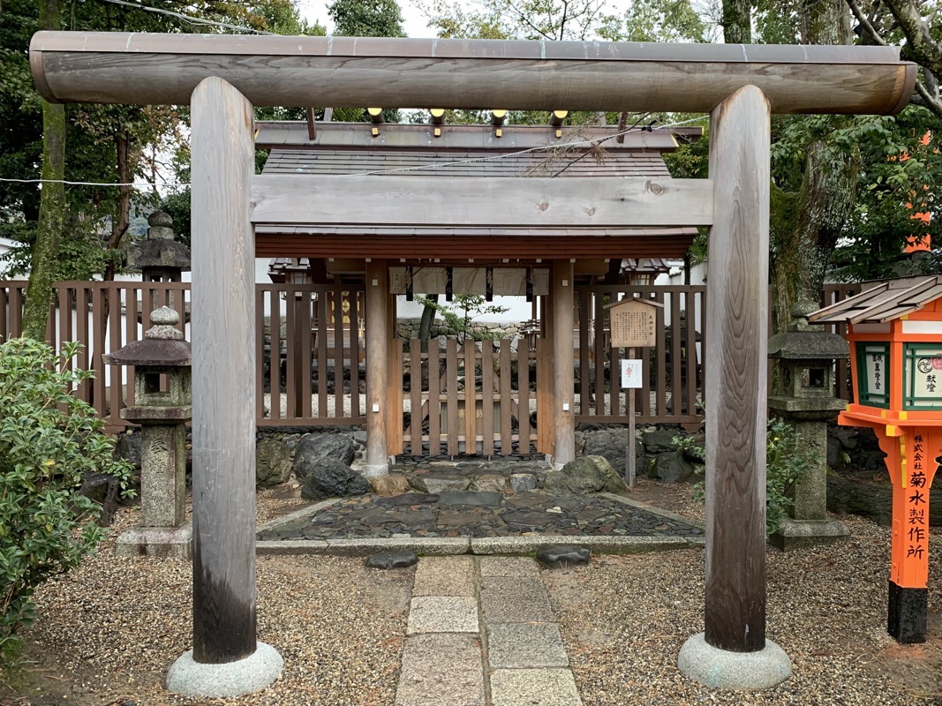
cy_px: 353
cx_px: 471
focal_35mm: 26
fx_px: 707
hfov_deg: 67.3
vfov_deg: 53.1
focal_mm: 4.25
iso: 100
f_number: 1.8
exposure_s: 1/66
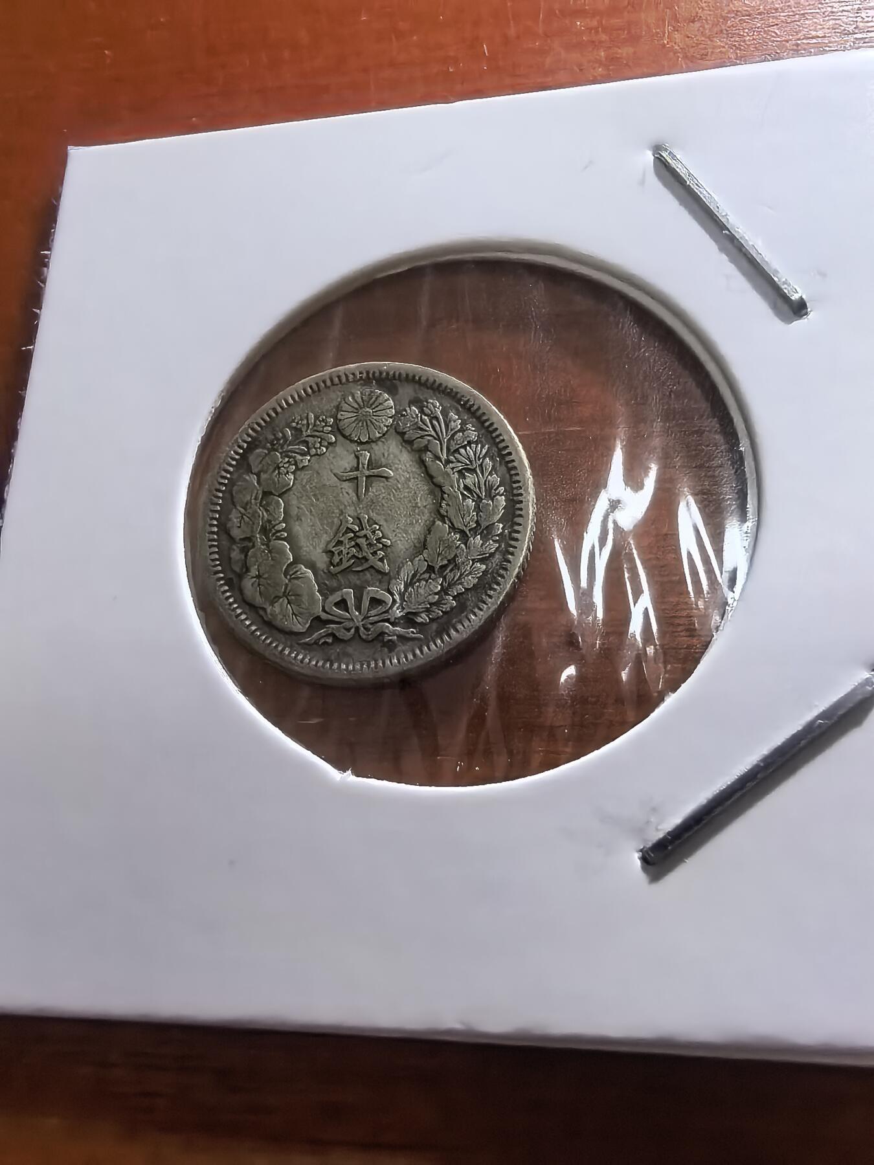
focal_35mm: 24
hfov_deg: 56.8
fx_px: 808
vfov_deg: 71.6
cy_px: 582
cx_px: 437
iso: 500
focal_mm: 1.68
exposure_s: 1/120
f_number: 2.2
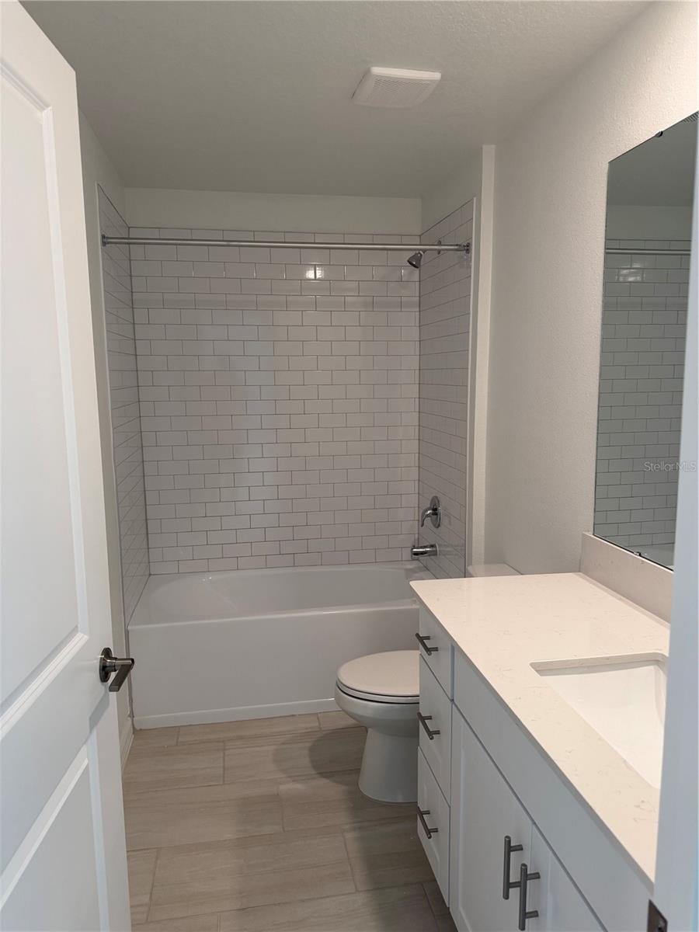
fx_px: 646
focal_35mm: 24
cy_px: 466
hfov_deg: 56.8
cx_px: 350
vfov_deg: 71.6
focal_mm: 6.76
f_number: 1.78
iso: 160
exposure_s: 1/120
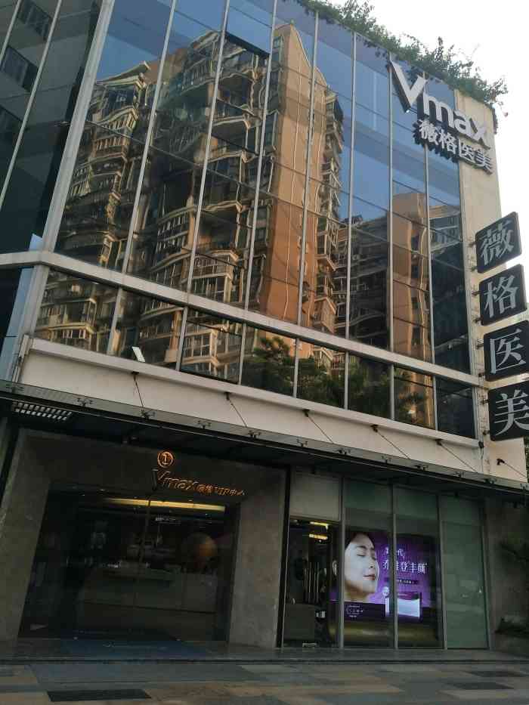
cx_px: 264
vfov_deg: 67.3
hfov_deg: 53.1
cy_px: 352
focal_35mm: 26
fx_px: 530
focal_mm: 3.88
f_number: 2
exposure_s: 1/500
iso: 125
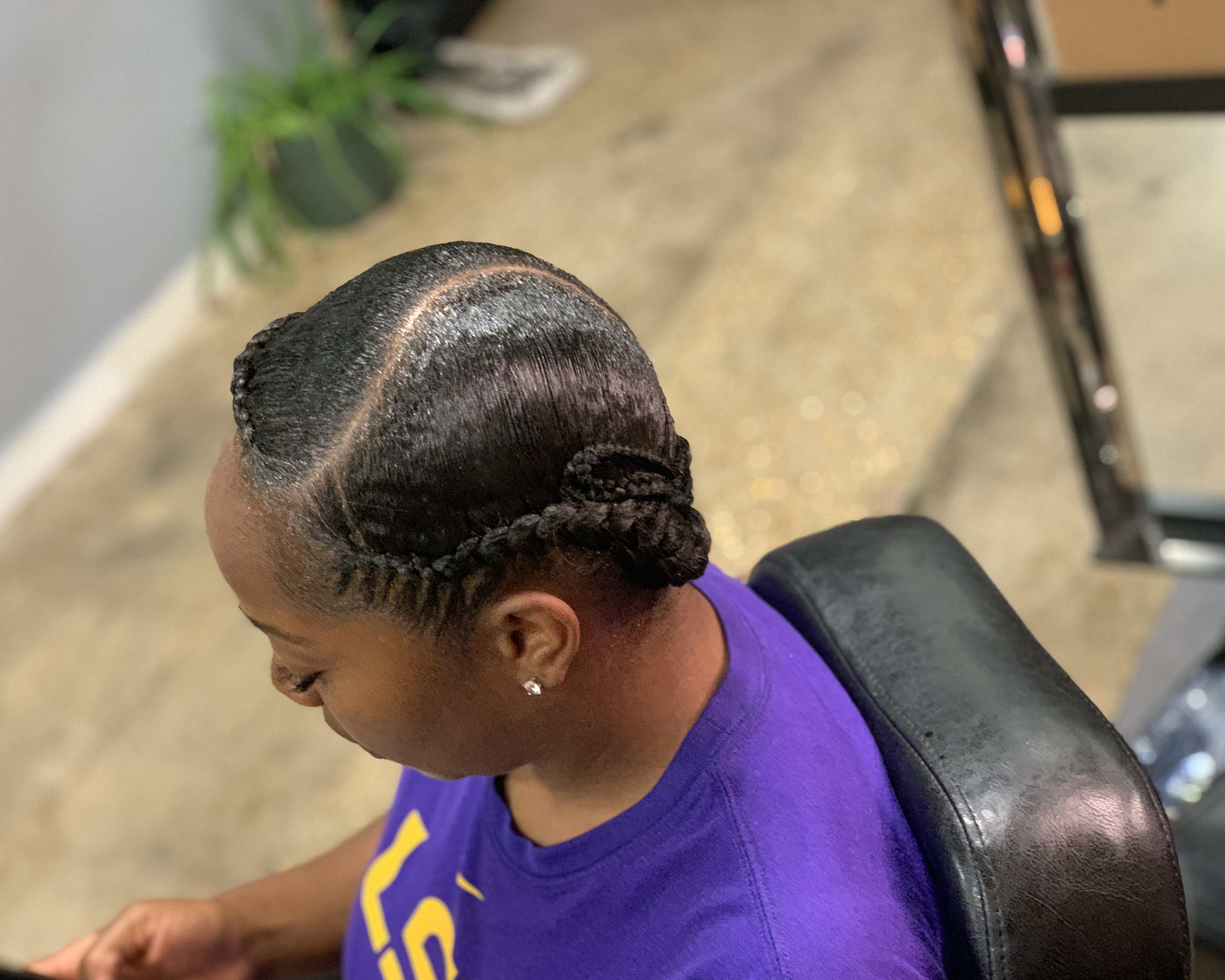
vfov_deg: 27.6
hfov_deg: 34.1
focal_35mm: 55
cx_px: 581
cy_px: 496
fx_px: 1994
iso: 250
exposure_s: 1/60
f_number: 2.4
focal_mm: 6
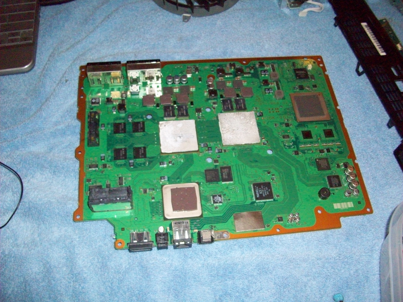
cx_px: 202
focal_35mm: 34
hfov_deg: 54.0
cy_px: 151
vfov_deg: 41.8
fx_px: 396
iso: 400
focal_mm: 5.7
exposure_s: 1/60
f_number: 2.8
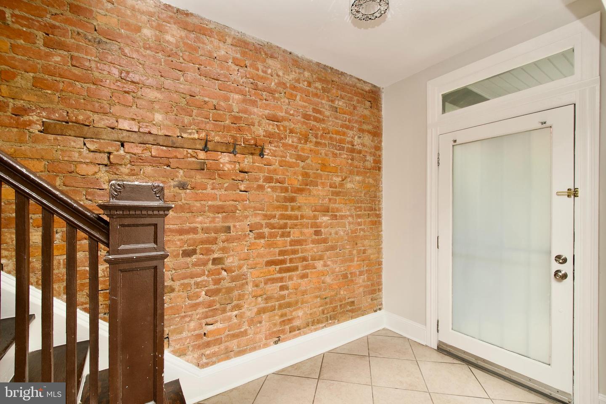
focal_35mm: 15
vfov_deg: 77.3
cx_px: 303
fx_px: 252
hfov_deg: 100.4
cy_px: 202
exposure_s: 1/13
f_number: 7.1
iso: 320
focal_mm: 10
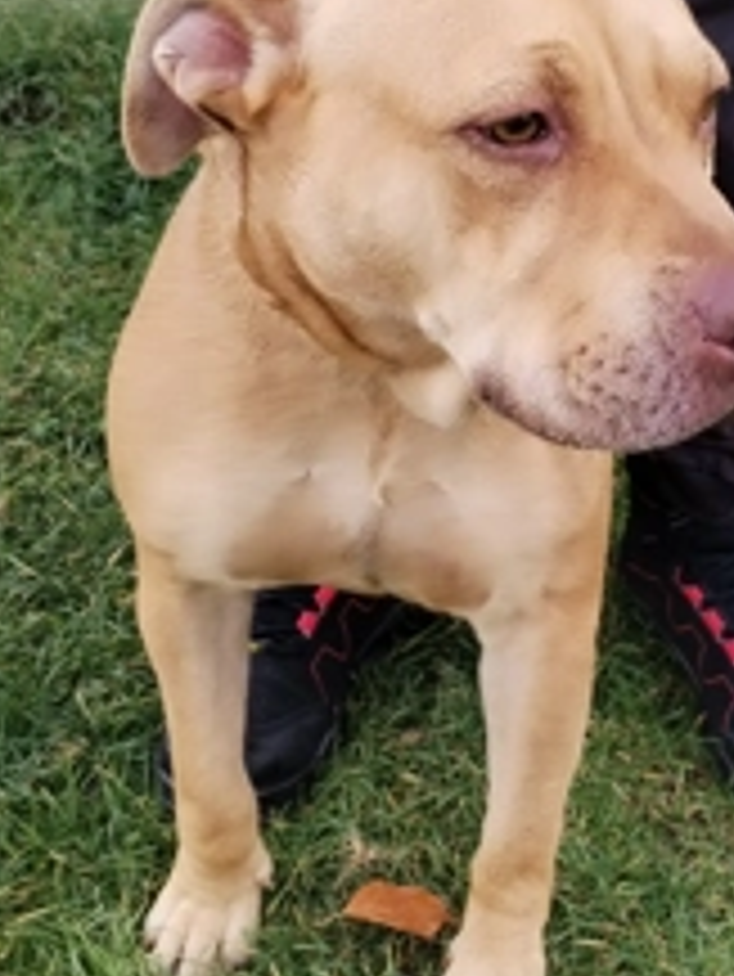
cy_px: 265
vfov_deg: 27.4
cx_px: 567
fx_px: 1977
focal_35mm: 70
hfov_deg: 20.8
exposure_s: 1/207
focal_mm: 4.75
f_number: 1.8
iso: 102
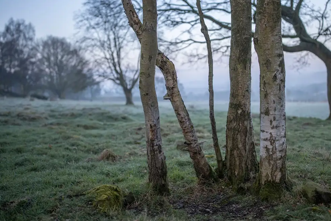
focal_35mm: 43
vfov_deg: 31.2
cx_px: 194
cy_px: 94
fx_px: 395
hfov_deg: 45.2
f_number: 1.4
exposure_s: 1/640
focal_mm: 35
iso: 200
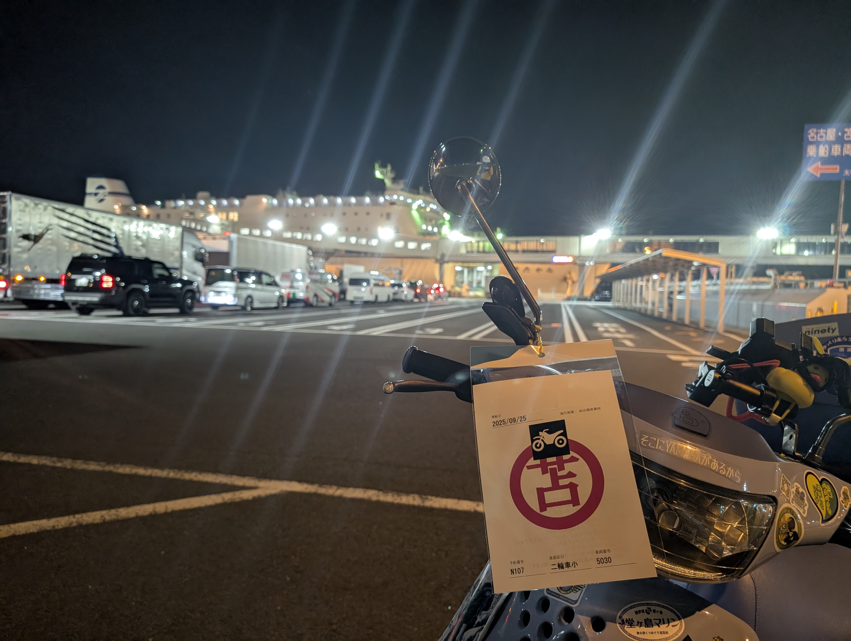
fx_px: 591
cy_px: 320
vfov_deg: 56.9
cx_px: 426
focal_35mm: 24
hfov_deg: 71.5
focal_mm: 6.9
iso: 277
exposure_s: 1/33.3
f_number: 1.68
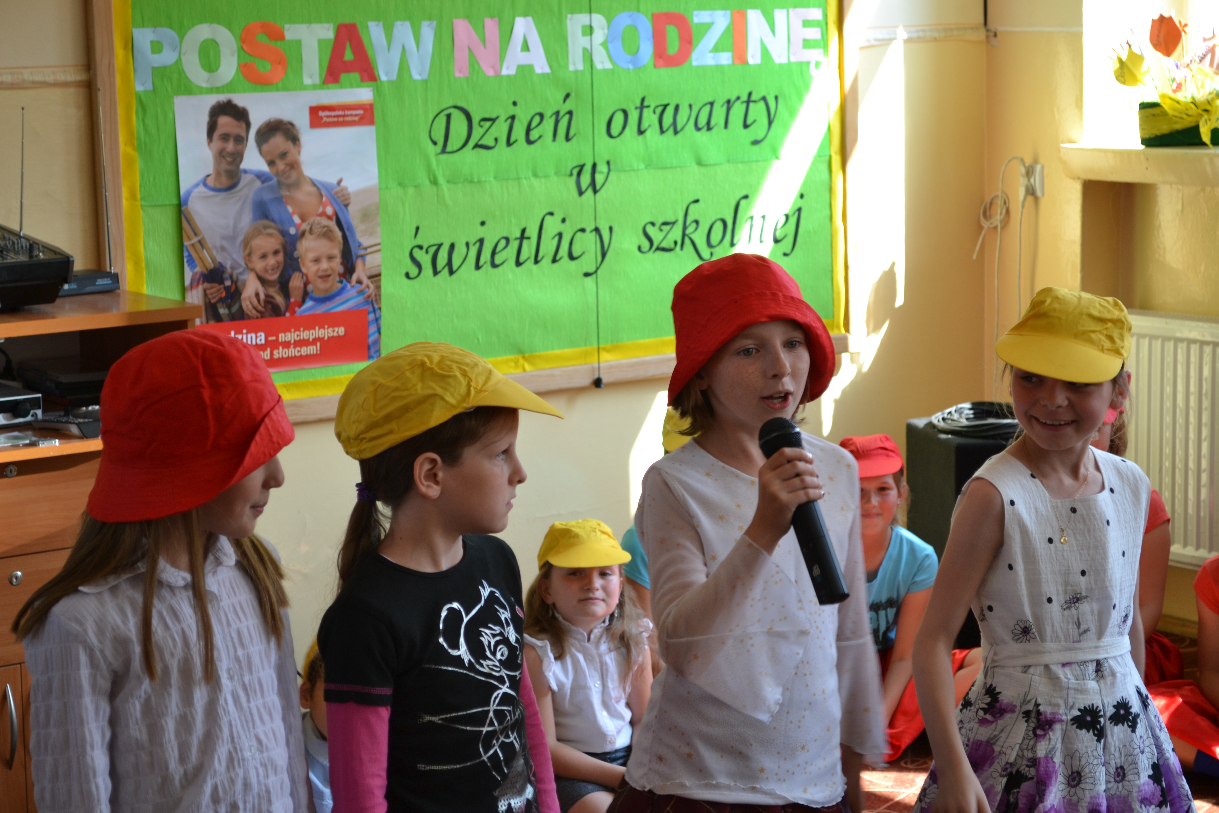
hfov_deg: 24.6
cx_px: 610
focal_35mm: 82
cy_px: 406
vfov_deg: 16.6
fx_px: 2793
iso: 280
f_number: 5.6
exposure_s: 1/60
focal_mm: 55
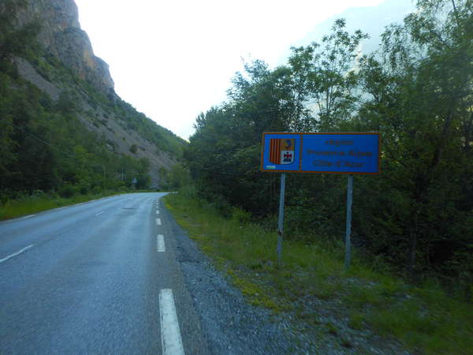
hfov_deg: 69.4
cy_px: 178
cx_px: 236
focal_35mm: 25
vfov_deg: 54.9
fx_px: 342
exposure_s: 1/80
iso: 80
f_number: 3.7
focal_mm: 4.5
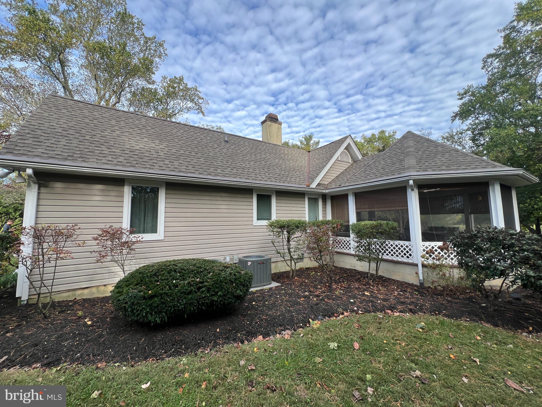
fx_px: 204
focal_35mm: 13
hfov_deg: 106.2
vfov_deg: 89.9
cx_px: 271
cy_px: 204
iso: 32
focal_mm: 1.57
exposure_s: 1/337
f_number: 1.8
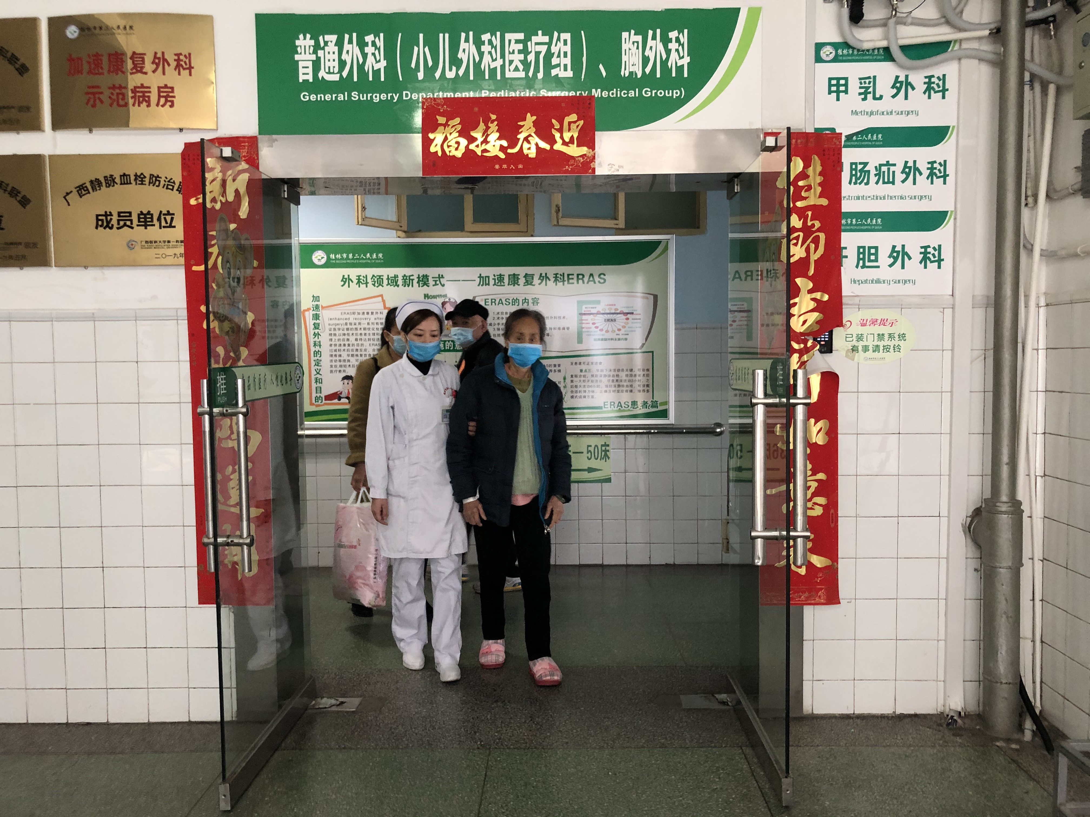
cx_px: 545
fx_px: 882
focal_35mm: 28
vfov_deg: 49.7
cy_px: 408
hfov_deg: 63.4
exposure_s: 1/17
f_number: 1.8
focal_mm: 3.99
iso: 64
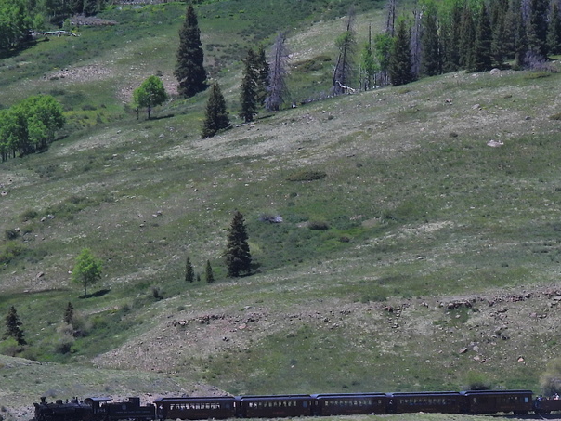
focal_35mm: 424
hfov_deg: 4.7
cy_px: 393
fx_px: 6872
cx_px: 361
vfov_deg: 3.5
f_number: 4.5
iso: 100
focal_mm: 35.7
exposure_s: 1/1000
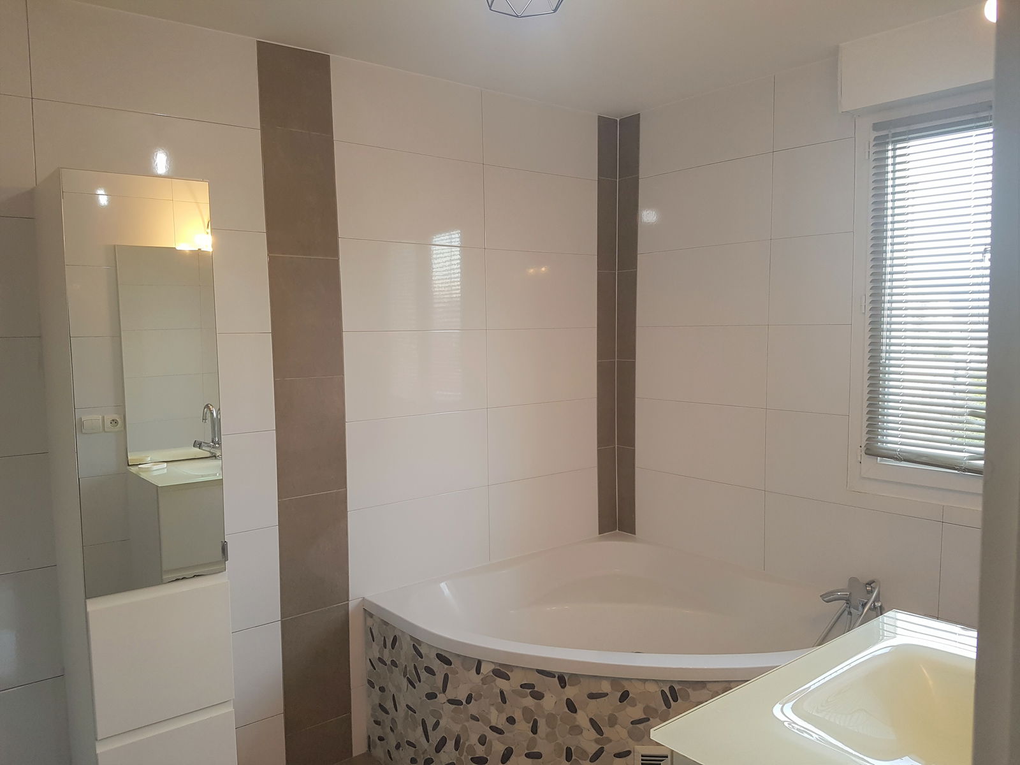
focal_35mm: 26
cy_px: 382
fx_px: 766
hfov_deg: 67.3
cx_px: 510
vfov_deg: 53.1
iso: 100
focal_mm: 4.2
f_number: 1.7
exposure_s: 1/50
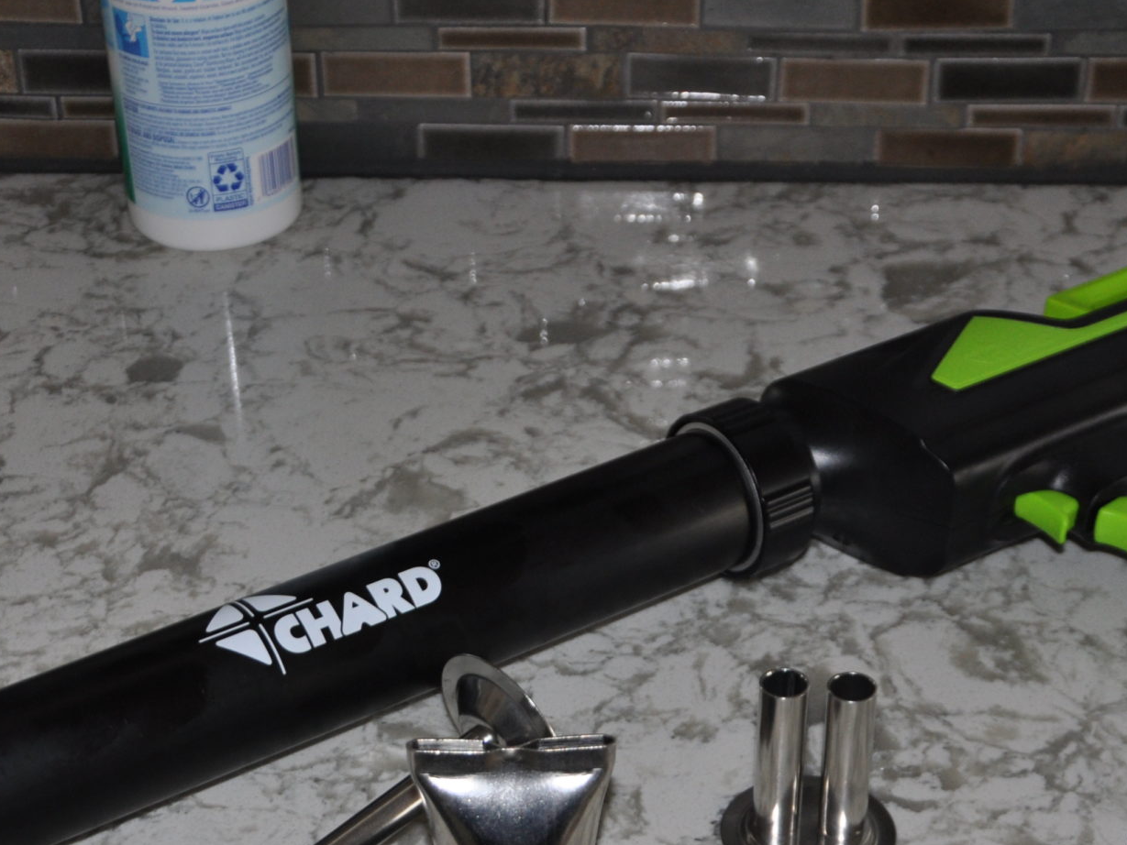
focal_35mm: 75
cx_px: 574
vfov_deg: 19.4
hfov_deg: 26.0
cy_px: 726
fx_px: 2442
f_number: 4
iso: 400
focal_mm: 25
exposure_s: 1/60
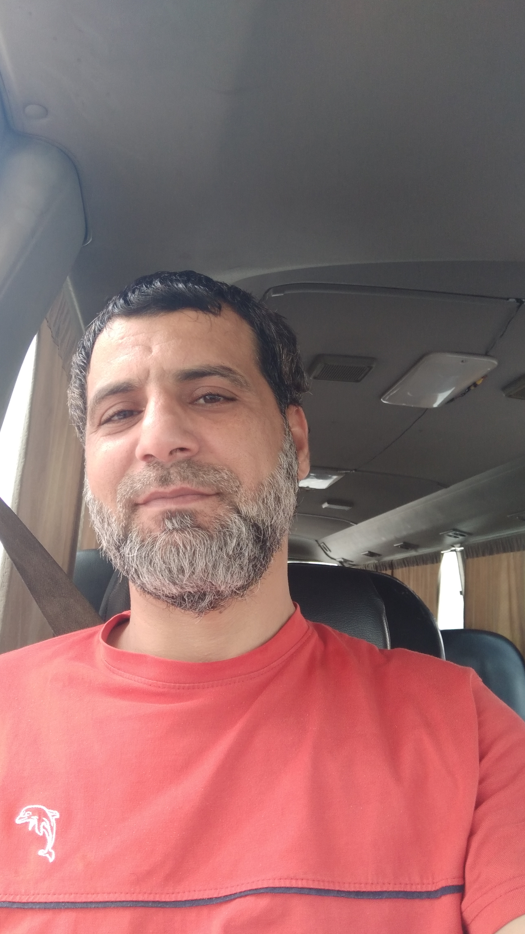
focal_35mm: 23
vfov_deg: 78.7
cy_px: 466
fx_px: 569
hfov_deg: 49.4
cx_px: 236
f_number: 2
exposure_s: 1/101
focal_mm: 3.57
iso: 100
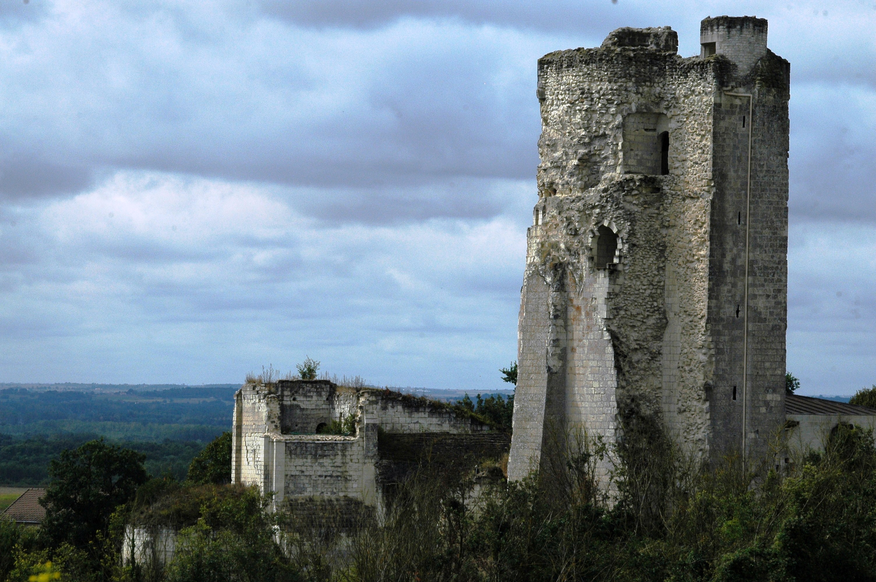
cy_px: 291
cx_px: 438
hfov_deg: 10.2
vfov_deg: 6.8
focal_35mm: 202
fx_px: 4923
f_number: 16
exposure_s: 1/640
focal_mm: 135
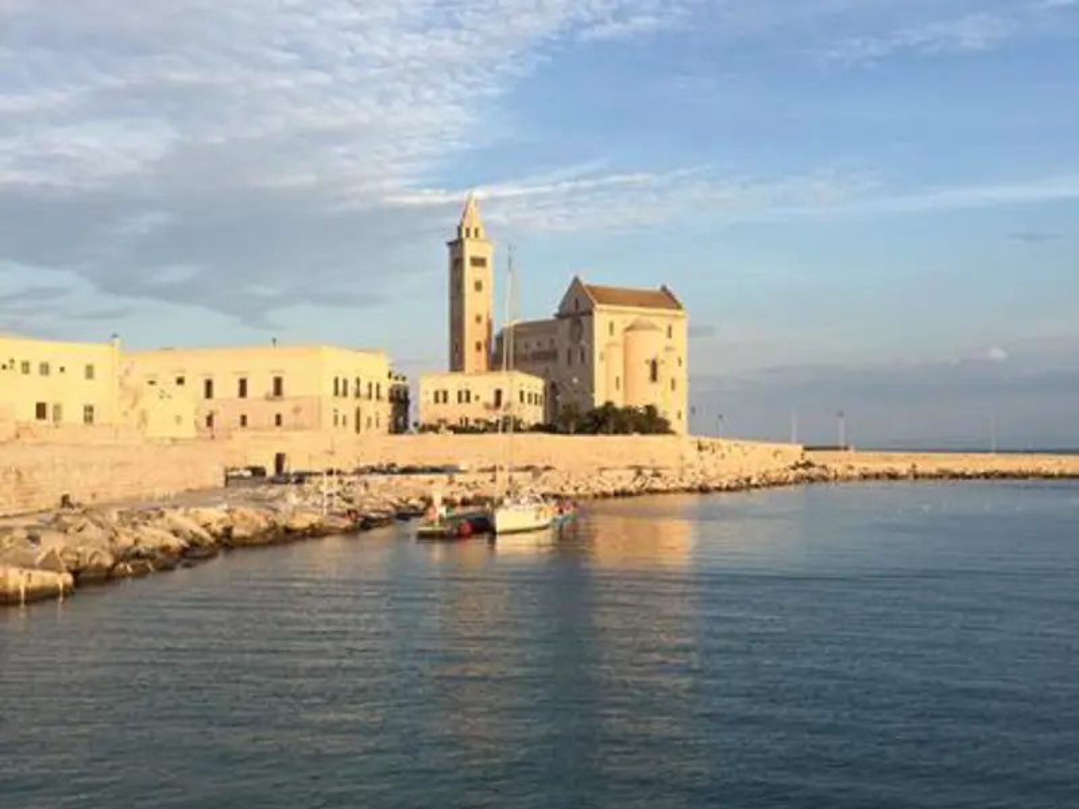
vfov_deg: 48.2
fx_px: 904
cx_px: 540
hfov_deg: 61.7
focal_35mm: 29
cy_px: 404
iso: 32
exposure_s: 1/775
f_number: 2.2
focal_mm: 4.15
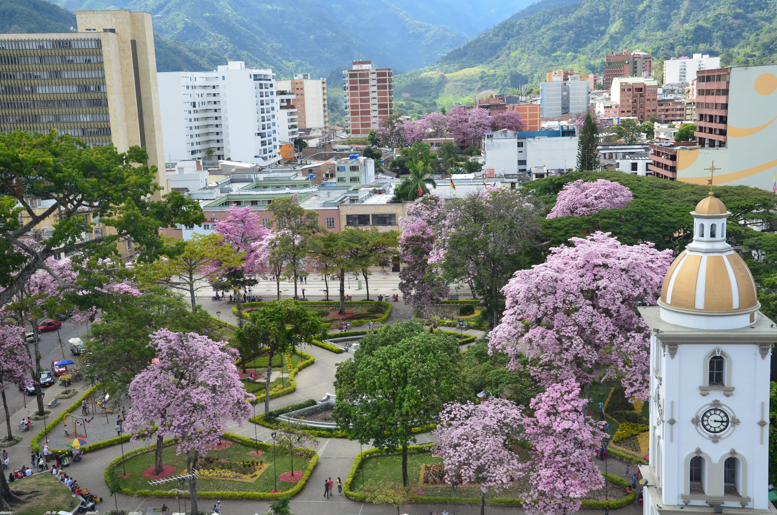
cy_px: 258
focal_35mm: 42
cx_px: 388
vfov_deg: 31.8
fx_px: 905
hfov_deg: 46.5
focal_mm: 28
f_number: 11
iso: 800
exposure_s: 1/400
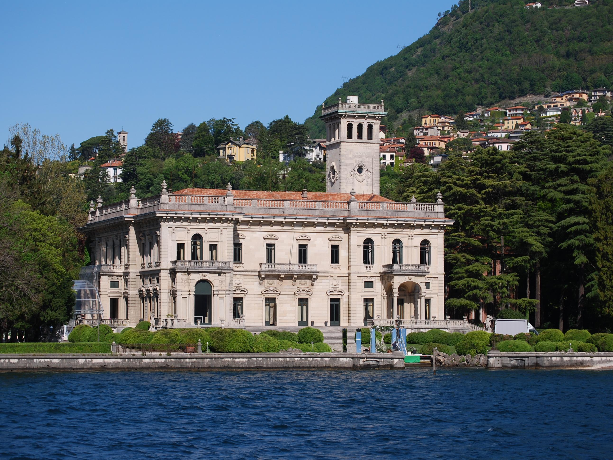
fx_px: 1718
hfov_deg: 20.2
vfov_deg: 15.2
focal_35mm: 97
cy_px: 230
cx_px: 298
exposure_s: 1/500
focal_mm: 60
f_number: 5.6
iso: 100
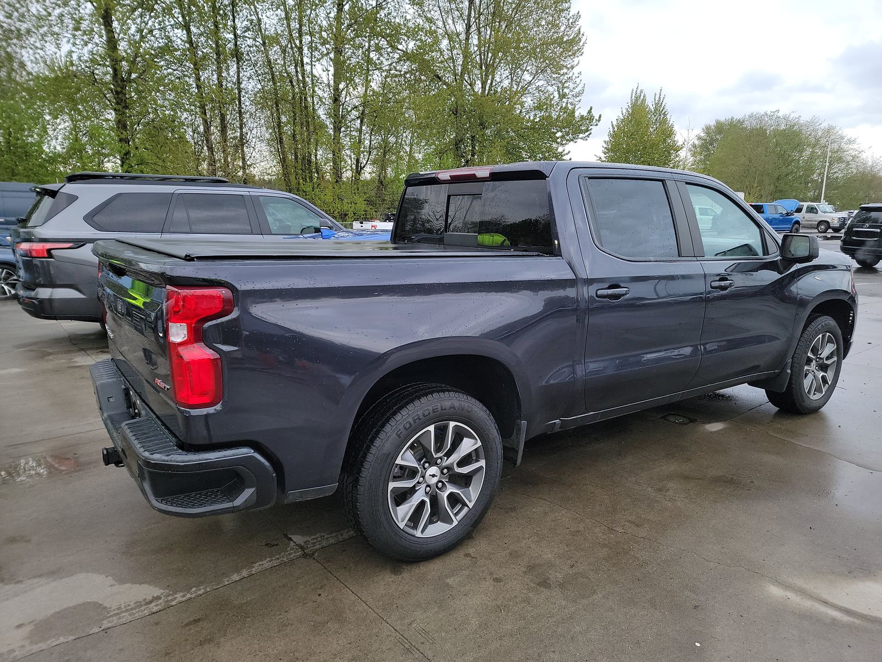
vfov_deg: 56.8
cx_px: 441
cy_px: 331
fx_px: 612
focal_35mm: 24
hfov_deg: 71.6
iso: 72
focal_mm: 6.7
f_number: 1.8
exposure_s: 1/59
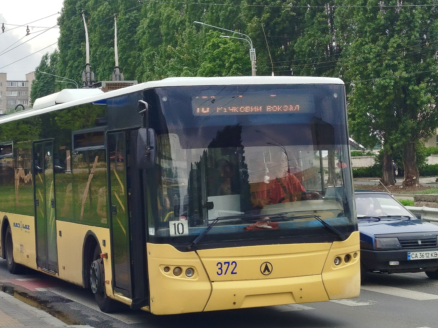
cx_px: 188
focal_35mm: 88
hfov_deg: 22.2
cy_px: 141
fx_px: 1113
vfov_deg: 16.8
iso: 50
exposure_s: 1/327
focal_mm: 5.31
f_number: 1.7
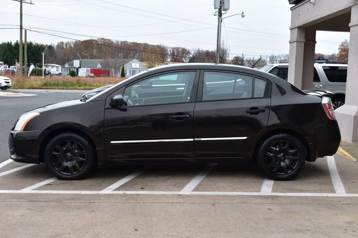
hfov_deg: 43.6
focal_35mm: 45
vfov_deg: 29.8
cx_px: 179
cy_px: 119
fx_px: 447
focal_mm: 30
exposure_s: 1/60
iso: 400
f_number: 8
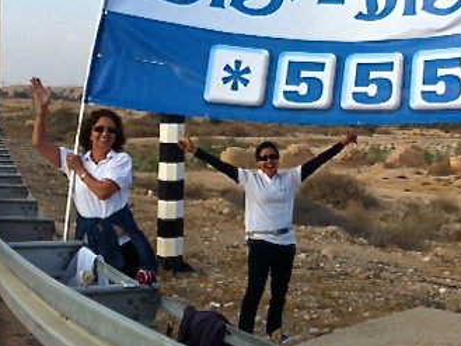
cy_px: 153
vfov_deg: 21.6
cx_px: 369
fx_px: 906
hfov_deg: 28.0
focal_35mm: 68
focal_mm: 3.85
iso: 80
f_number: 2.8
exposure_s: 1/591
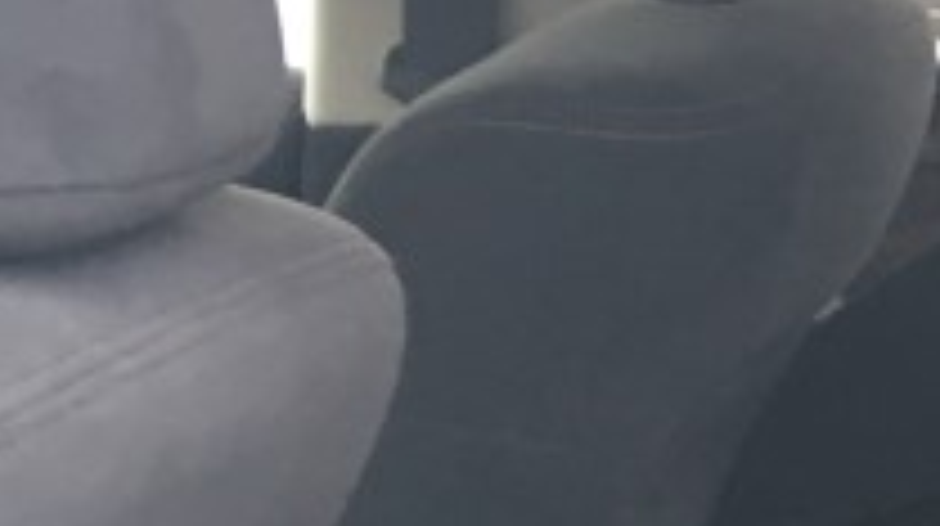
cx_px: 1714
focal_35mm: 155
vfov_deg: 7.6
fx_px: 3859
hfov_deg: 12.6
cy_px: 854
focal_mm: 4.15
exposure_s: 1/30
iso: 80
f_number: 2.2
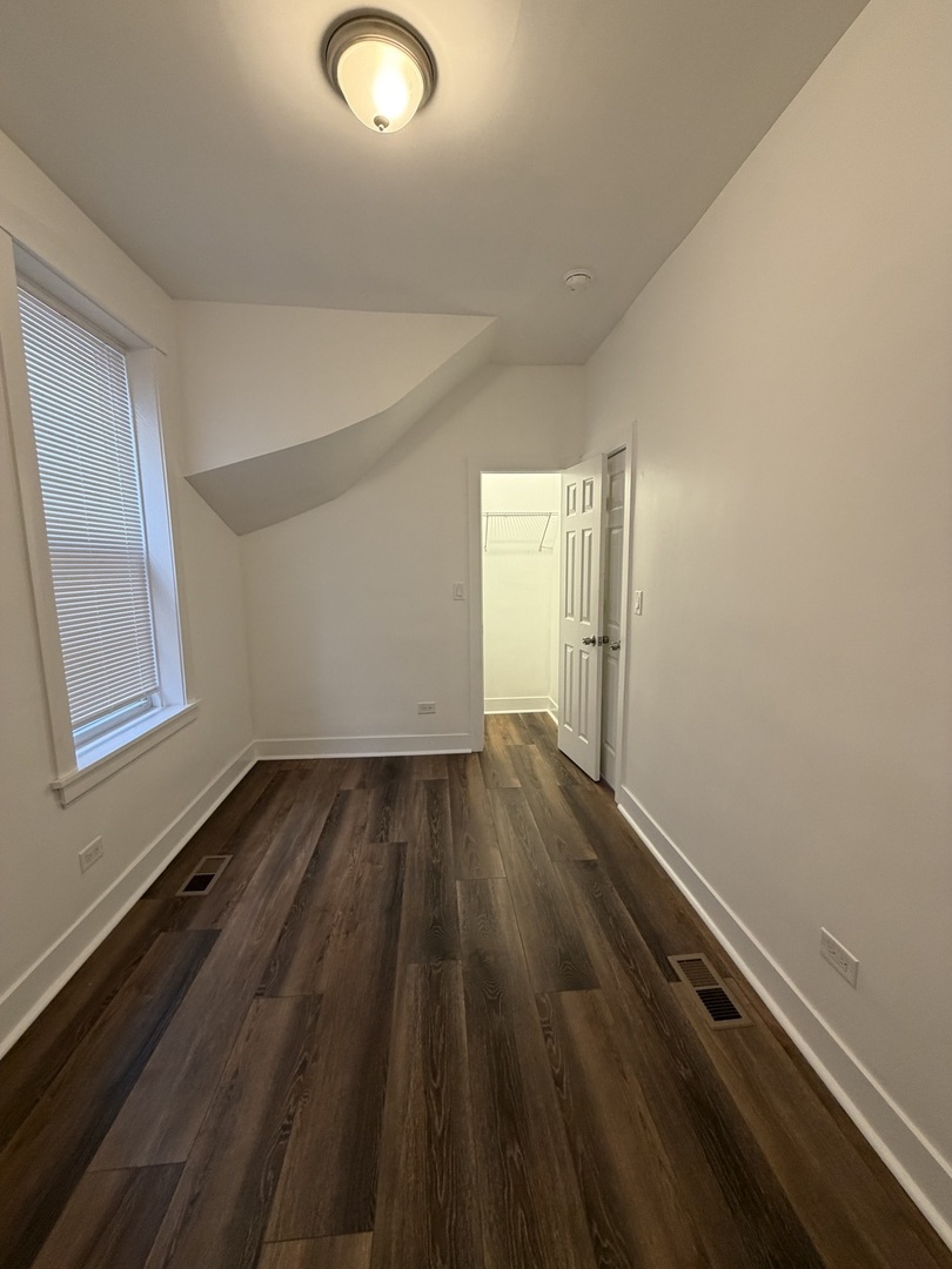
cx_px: 476
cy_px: 634
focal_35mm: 14
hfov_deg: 85.7
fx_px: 513
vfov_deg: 102.1
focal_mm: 2.22
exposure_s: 1/60
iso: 250
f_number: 2.2
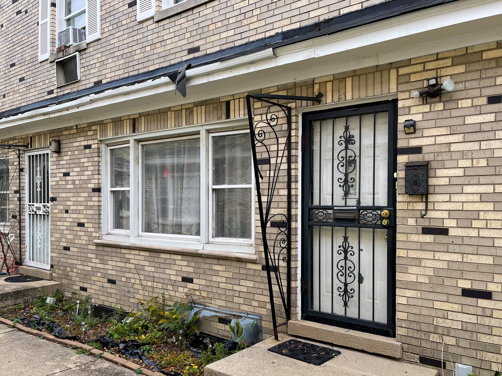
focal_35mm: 29
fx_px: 421
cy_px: 203
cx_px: 262
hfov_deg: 61.6
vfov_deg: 48.2
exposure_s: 1/587
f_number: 1.6
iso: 32
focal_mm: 5.1
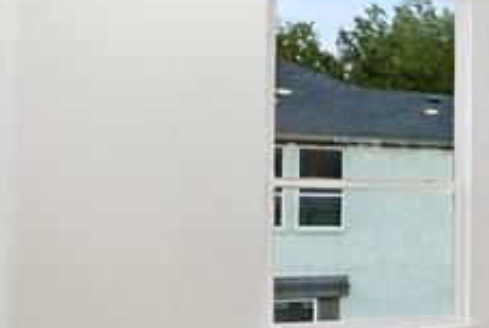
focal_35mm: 74
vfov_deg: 18.3
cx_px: 1023
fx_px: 1010
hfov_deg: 17.5
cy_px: 257
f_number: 8
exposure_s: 1/15
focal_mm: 11
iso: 2500
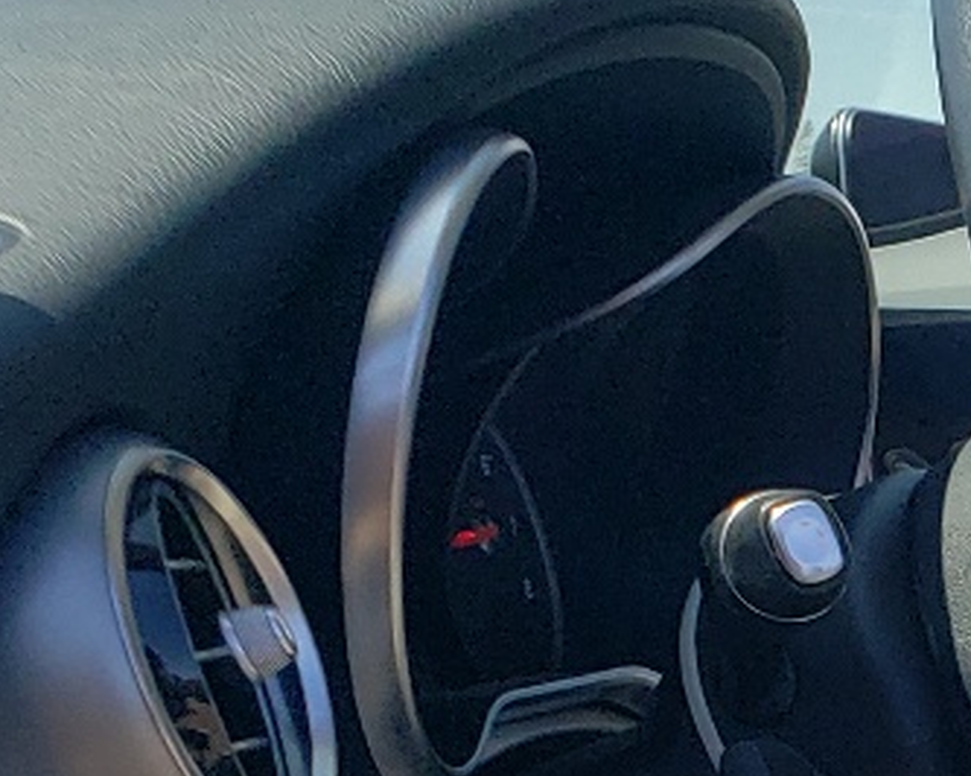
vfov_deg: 11.6
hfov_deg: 13.8
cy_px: 1424
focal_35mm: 122
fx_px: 3504
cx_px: 1843
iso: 50
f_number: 1.5
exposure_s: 1/1667
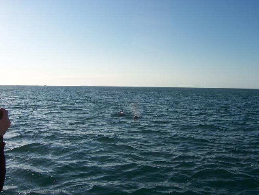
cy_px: 98
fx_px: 269
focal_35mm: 36
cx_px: 130
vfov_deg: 39.7
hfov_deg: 51.4
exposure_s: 1/1000
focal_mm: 6
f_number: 4.8
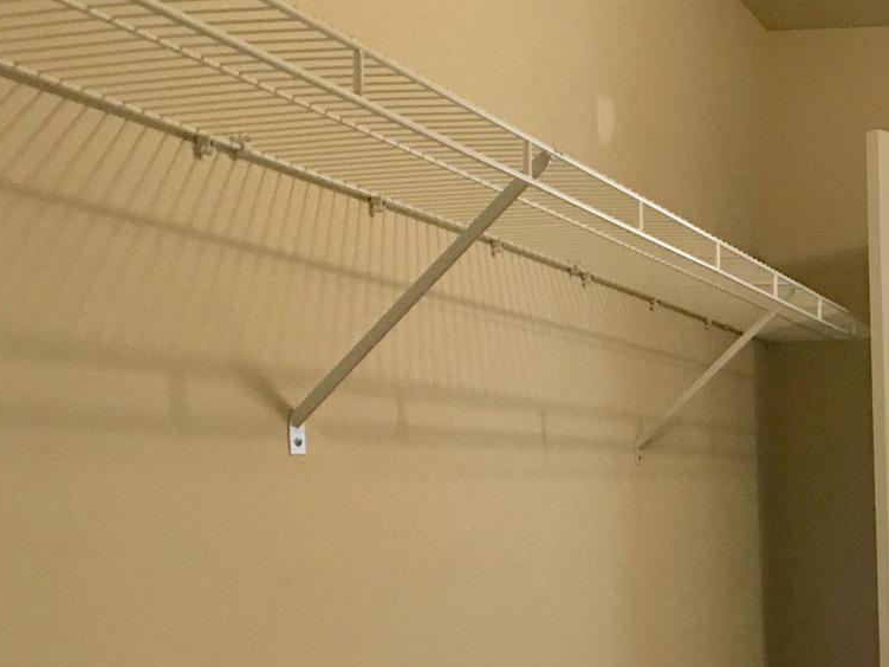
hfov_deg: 22.4
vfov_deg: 18.1
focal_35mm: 79
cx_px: 1128
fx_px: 2029
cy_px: 700
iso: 40
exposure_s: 1/15
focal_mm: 4.15
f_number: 2.2
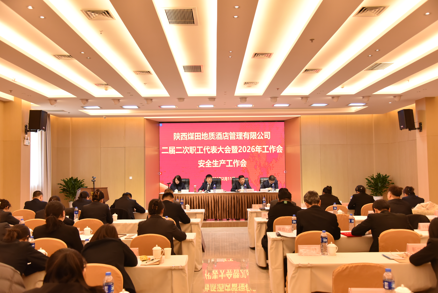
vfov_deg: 38.9
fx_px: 414
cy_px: 146
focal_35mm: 34
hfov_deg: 55.8
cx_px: 219
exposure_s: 1/160
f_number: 4.5
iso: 1600
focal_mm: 34
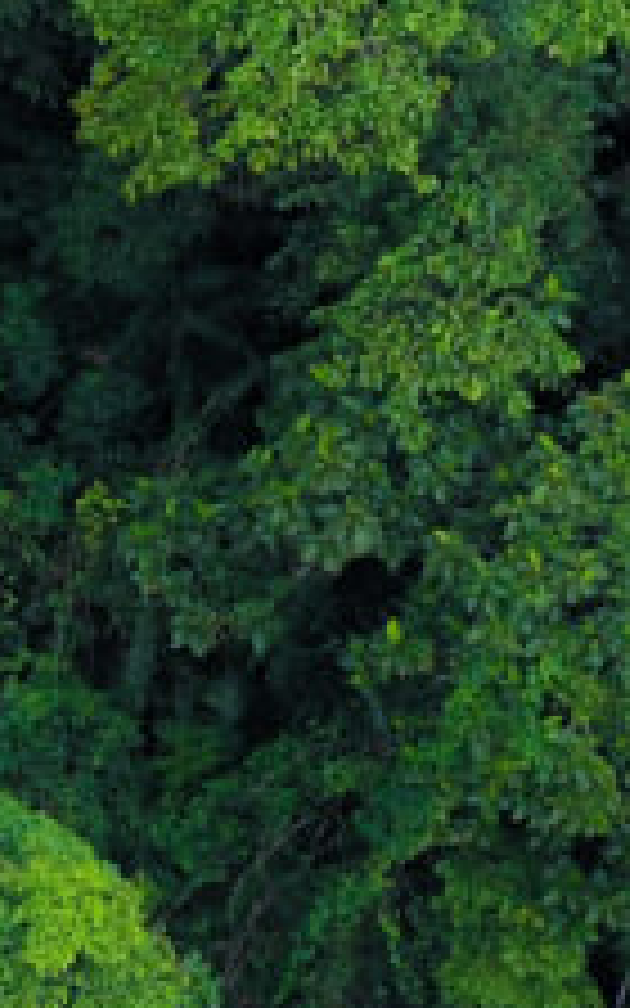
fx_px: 3489
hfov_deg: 9.7
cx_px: -576
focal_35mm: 127
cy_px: 7
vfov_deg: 16.1
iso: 200
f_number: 2.2
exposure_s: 1/240
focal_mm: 4.73
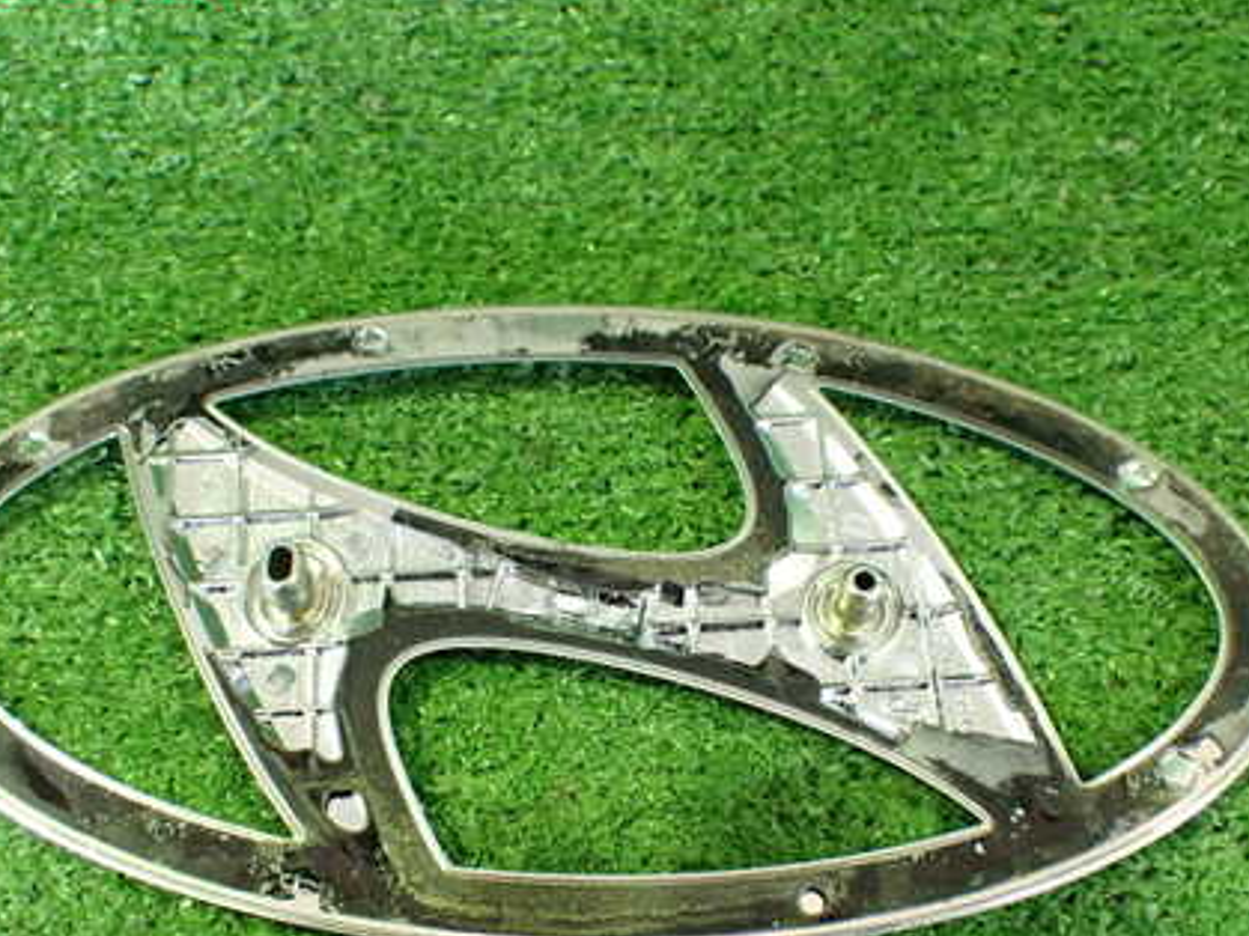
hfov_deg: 43.8
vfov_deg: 33.3
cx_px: 569
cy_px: 611
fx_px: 1551
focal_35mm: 43
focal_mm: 5.4
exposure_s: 1/30
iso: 800
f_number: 2.3
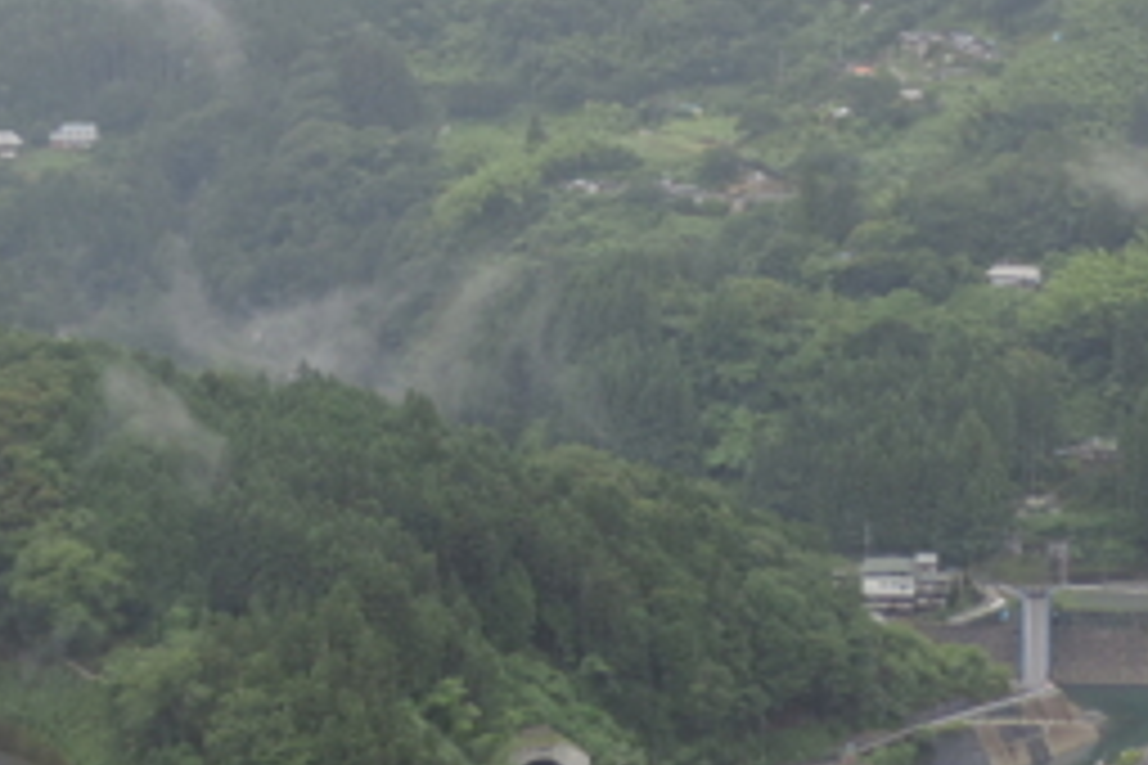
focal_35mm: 114
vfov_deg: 11.8
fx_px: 3635
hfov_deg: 17.8
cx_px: 873
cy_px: -108
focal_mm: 6.2
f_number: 3.3
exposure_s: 1/160
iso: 80
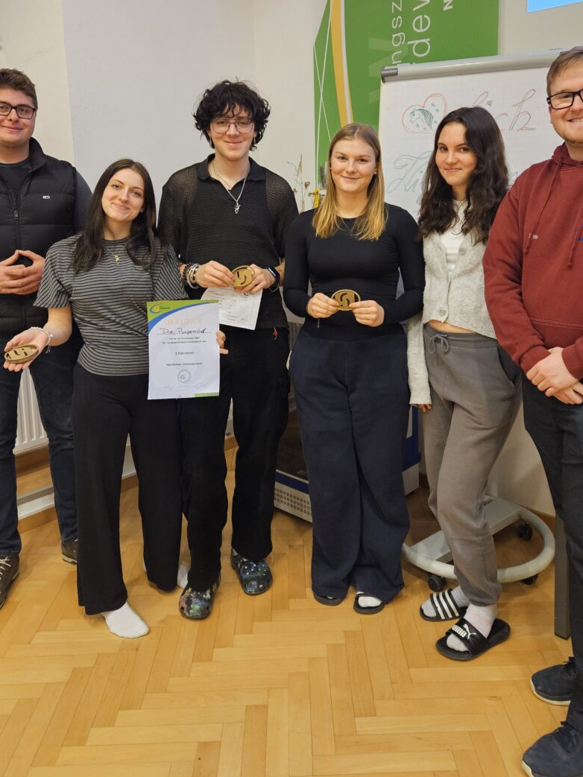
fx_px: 674
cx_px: 303
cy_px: 273
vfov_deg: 58.9
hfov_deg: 46.8
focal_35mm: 30
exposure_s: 1/120
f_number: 1.8
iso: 500
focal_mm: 5.4
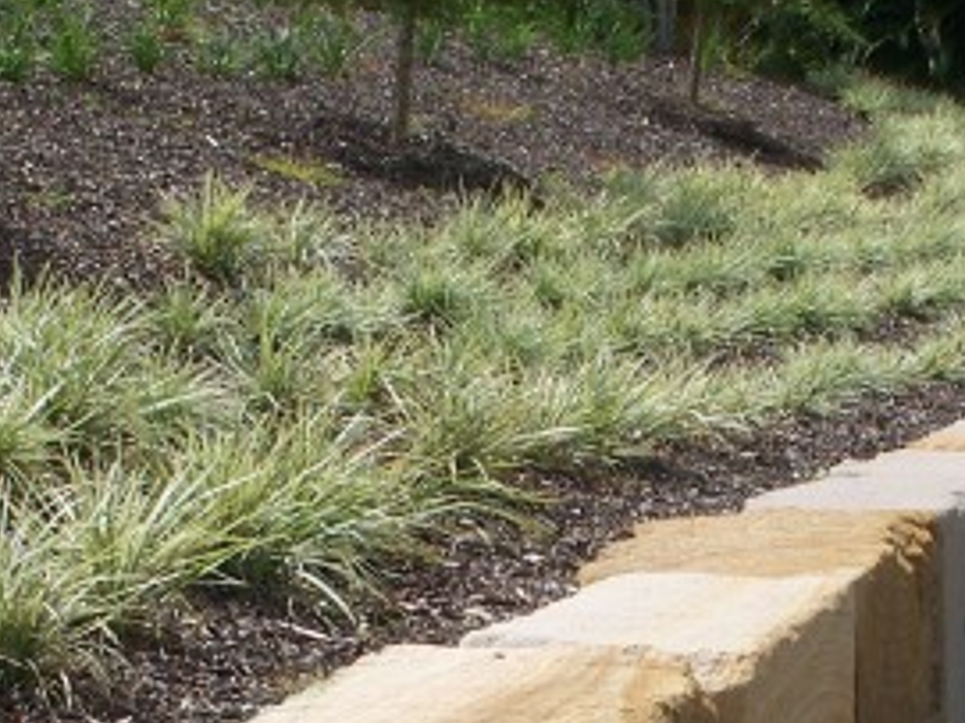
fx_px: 3790
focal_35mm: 136
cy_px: 869
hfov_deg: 14.4
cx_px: 766
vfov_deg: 10.7
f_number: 5
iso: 64
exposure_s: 1/400
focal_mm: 7.54
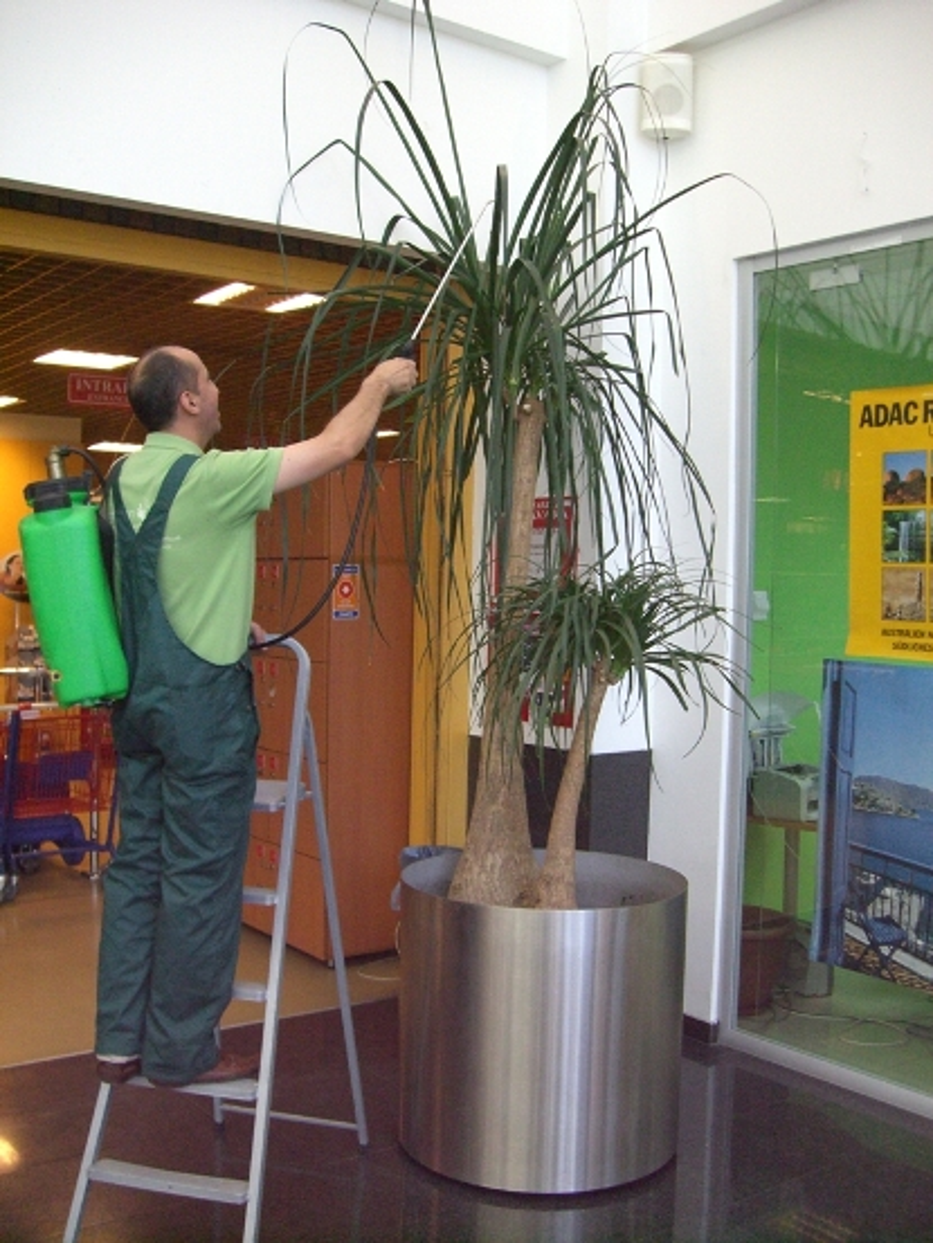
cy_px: 622
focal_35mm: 38
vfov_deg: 49.0
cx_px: 466
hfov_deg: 37.7
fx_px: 1365
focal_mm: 6.2
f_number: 2.7
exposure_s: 1/80
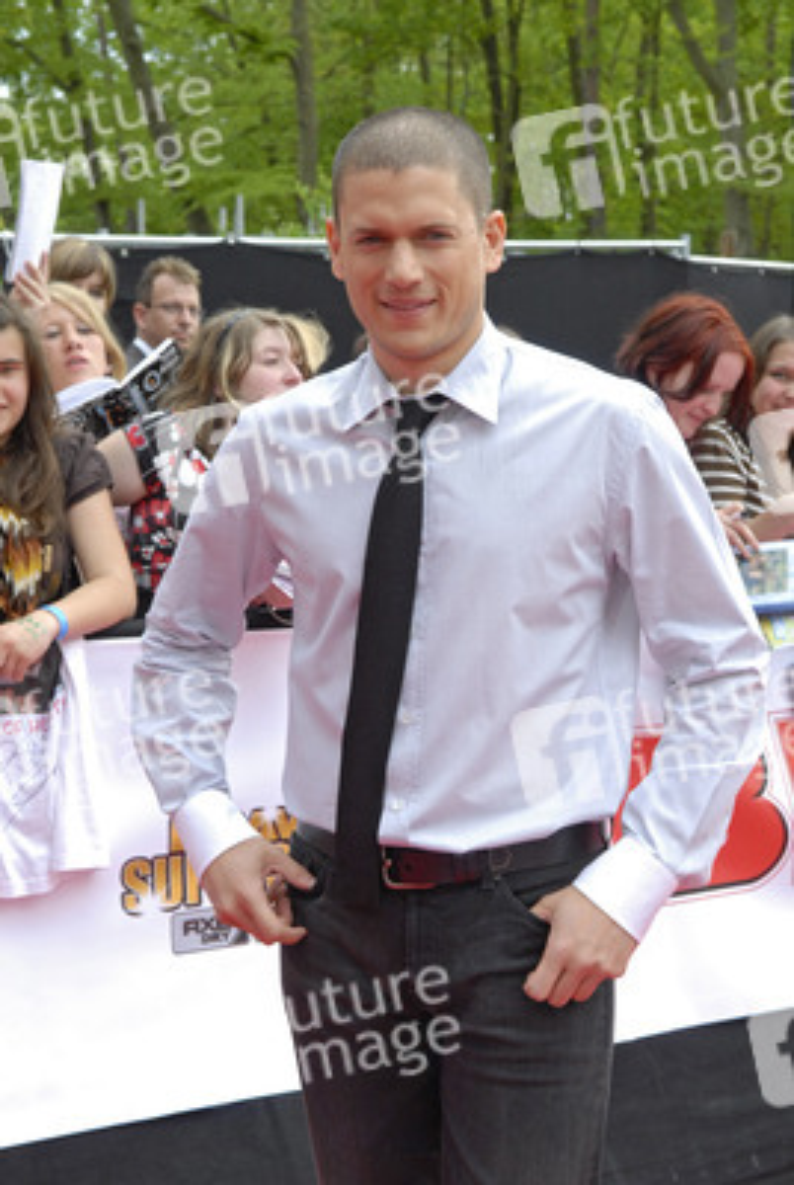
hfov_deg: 20.2
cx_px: 397
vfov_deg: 29.8
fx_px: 2225
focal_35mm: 68
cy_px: 592
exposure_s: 1/160
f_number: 8
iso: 500
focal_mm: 45
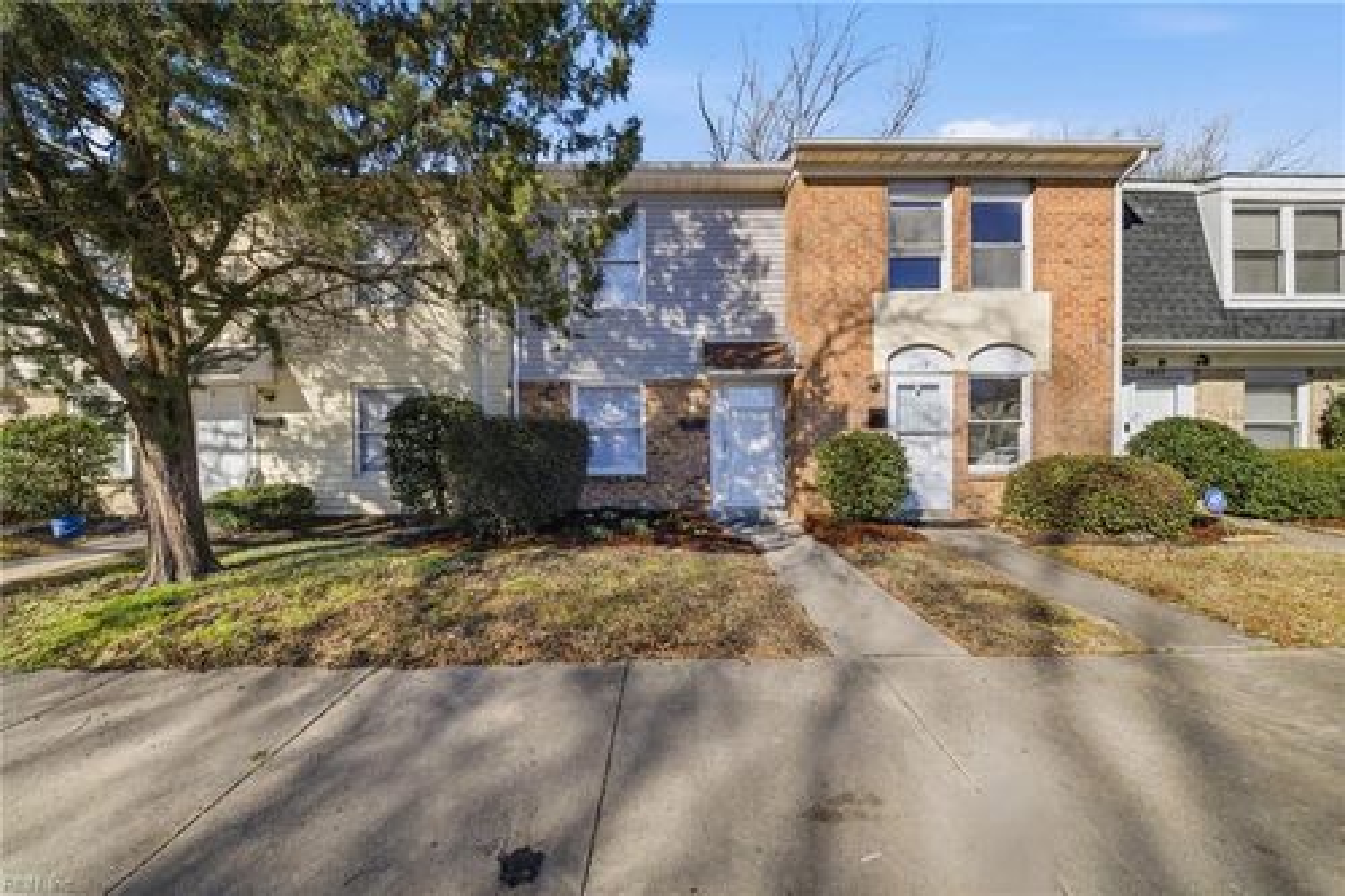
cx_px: 672
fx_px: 448
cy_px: 448
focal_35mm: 12
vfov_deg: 90.0
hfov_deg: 112.6
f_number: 8
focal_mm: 12
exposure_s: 1/1600
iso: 250
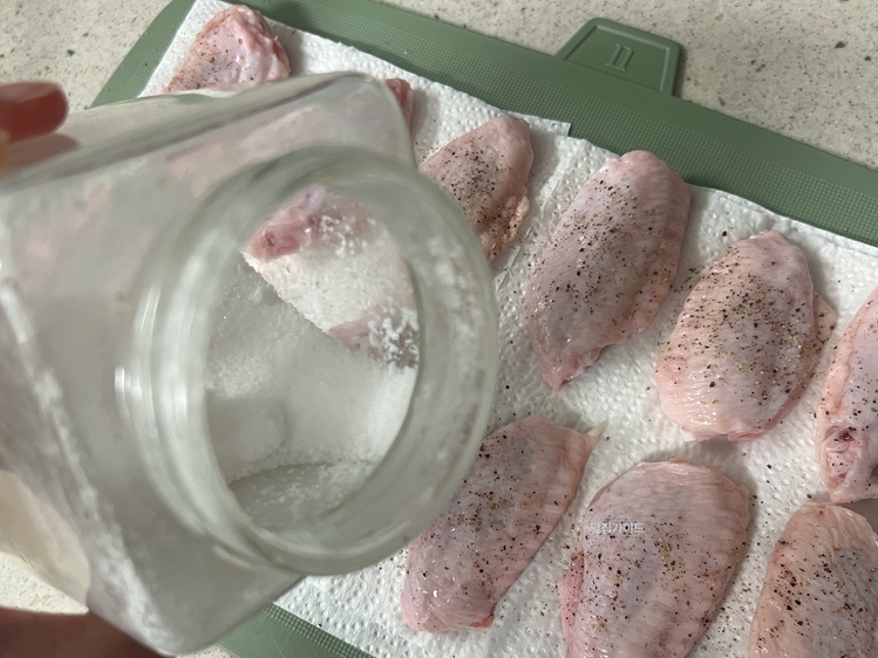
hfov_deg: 52.6
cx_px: 445
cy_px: 378
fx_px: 888
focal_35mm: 35
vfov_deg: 40.6
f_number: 1.5
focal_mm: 5.7
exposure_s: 1/88
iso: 125
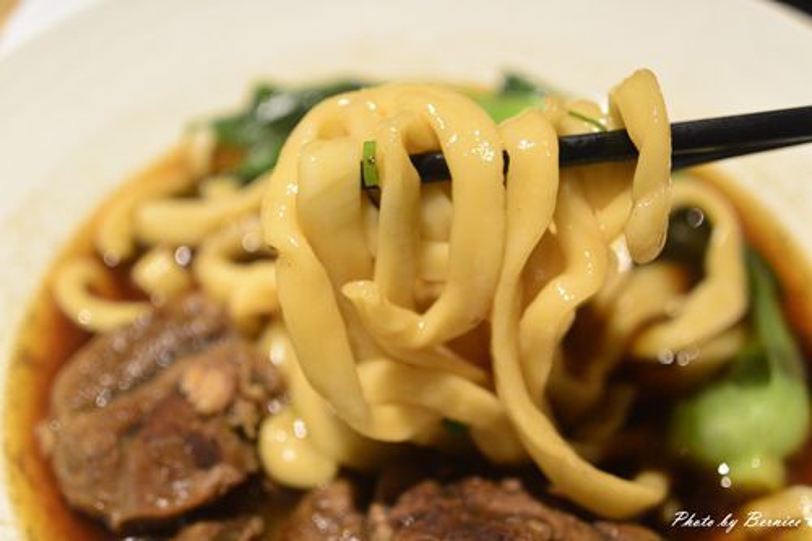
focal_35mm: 49
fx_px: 1105
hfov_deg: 40.4
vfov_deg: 27.5
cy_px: 270
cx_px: 406
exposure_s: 1/250
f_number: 2
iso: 400
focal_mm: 18.5
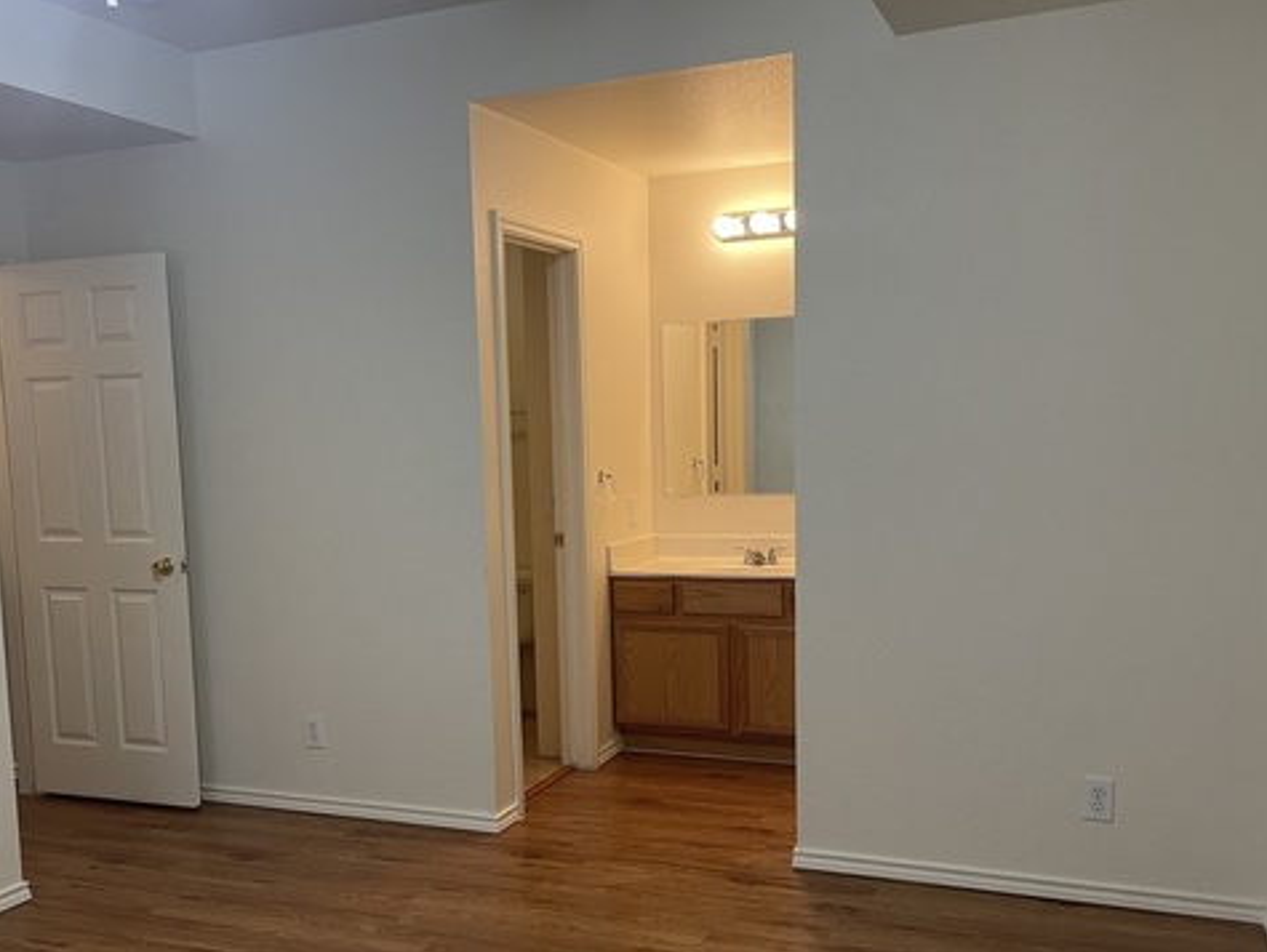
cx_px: 552
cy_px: 552
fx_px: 1282
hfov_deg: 52.4
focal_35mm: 35
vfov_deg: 40.6
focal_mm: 4.2
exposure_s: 1/60
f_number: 1.6
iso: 125
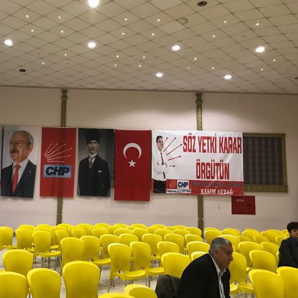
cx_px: 90
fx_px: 360
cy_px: 152
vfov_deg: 44.9
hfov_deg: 44.0
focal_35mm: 37
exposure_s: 1/17
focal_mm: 3.99
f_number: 1.8
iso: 64
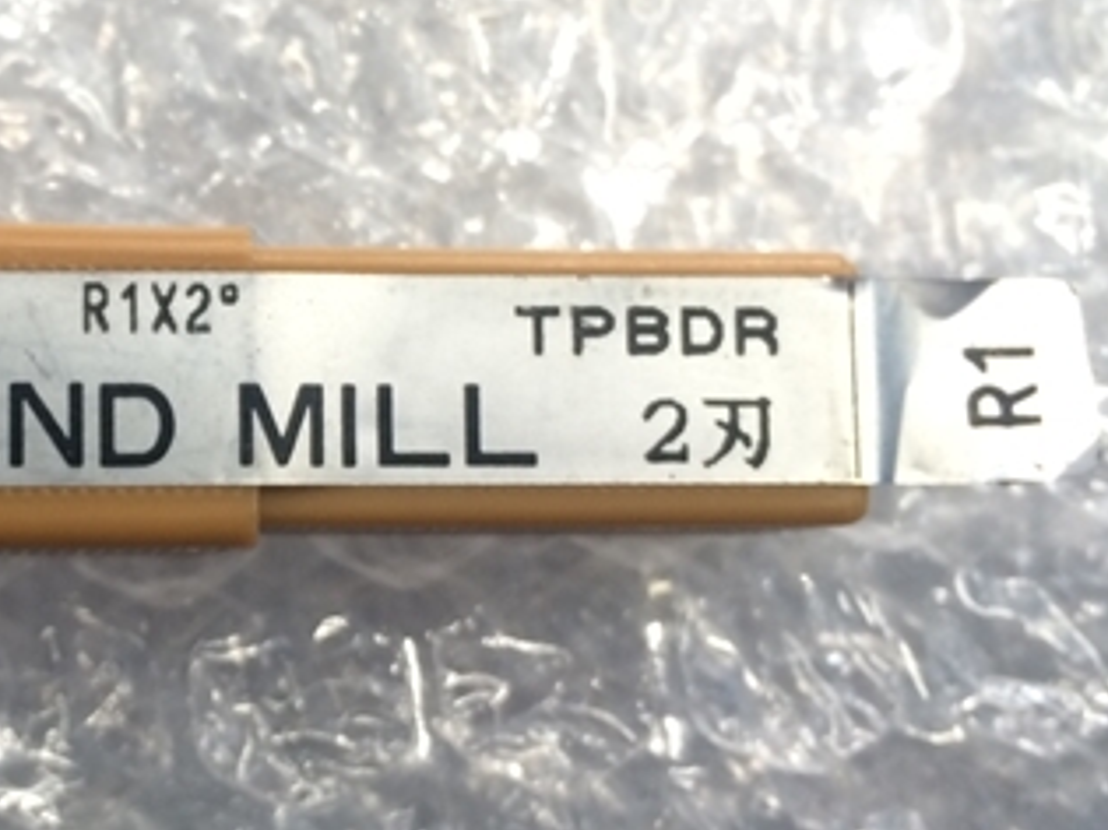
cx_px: 116
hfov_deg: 31.2
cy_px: 408
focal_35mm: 59
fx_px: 1888
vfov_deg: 24.8
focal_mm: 4.15
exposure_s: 1/30
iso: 125
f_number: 2.2
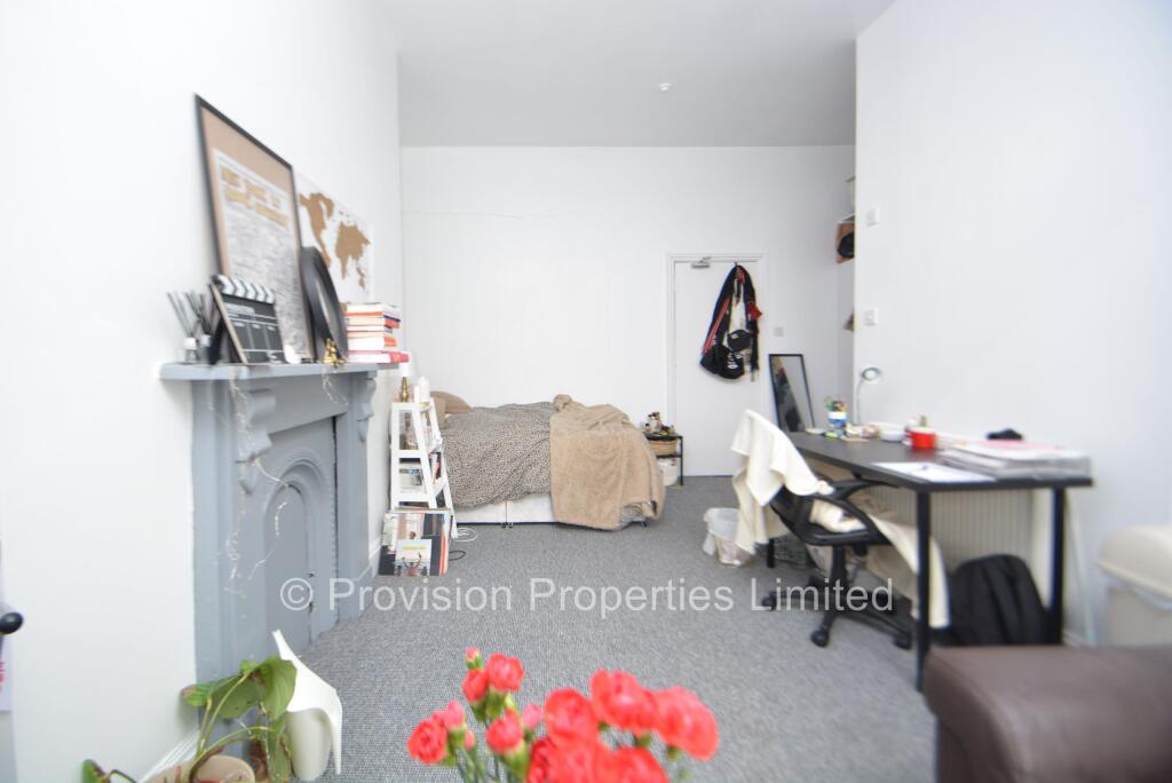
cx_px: 586
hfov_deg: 100.4
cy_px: 392
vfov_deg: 77.4
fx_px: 489
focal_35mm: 15
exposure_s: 1/60
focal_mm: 10
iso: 640
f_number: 4
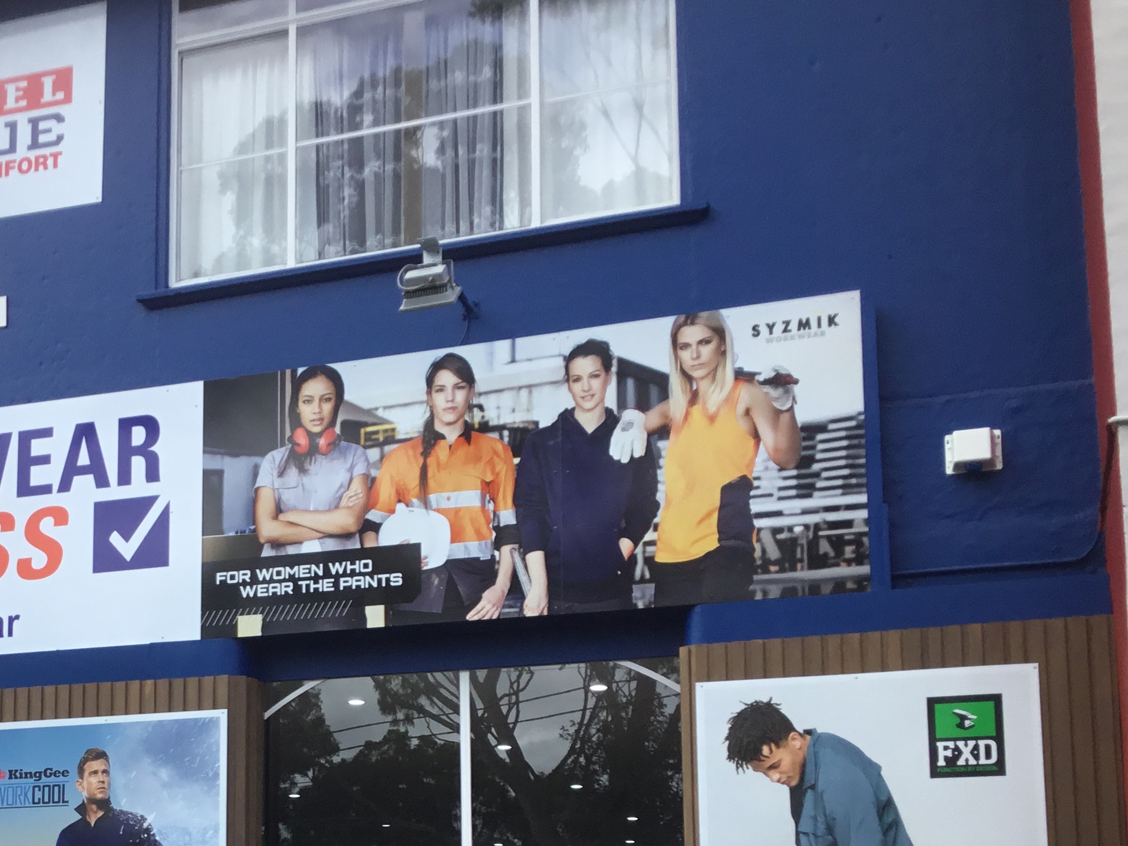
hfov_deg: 33.4
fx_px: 1825
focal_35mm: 56
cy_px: 735
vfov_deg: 25.4
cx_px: 225
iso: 25
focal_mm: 3.3
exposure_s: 1/515
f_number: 2.4
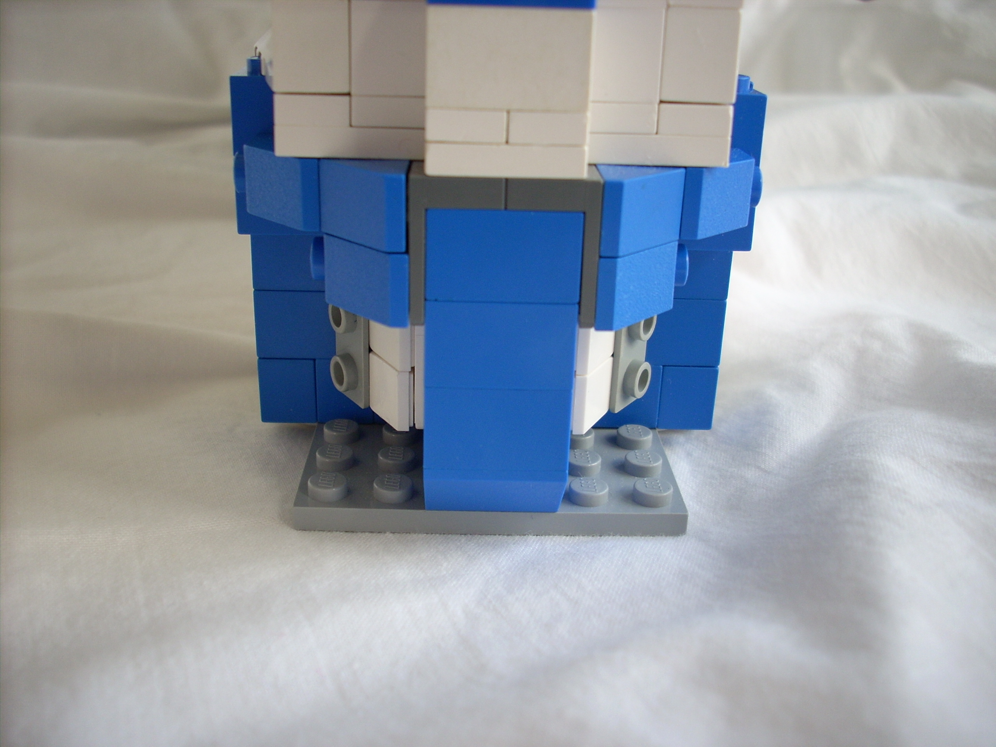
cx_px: 498
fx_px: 1065
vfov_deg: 38.7
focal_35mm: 37
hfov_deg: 50.1
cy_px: 374
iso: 73
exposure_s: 1/30
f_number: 2.8
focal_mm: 6.2
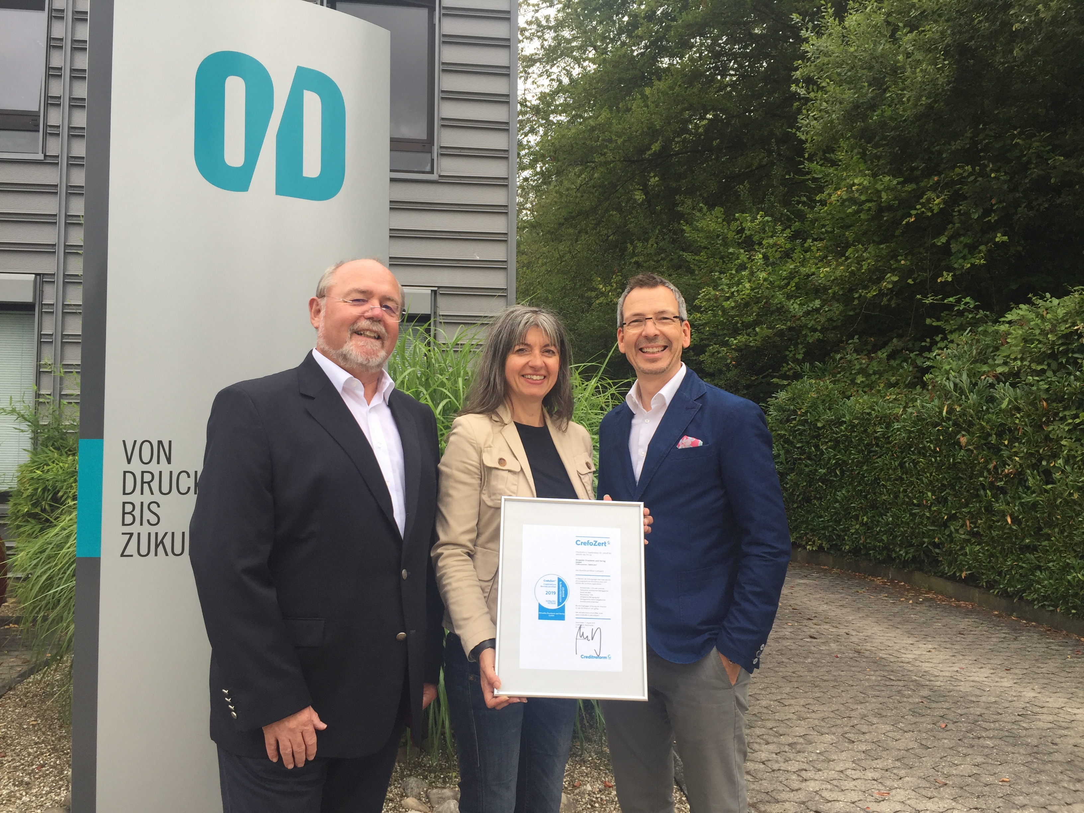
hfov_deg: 61.7
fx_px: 908
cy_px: 406
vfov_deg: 48.2
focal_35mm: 29
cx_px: 542
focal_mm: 4.15
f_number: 2.2
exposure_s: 1/304
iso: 32
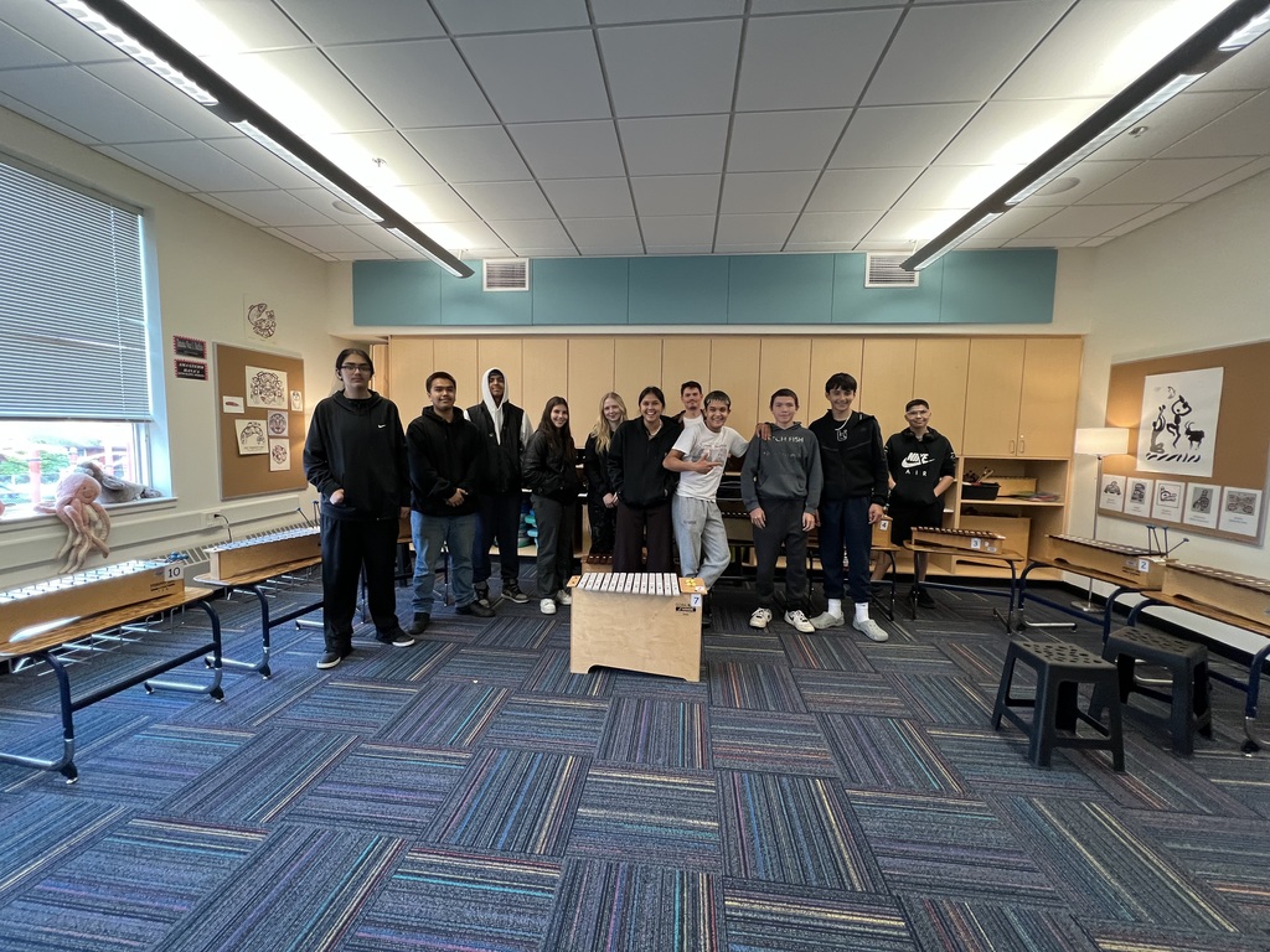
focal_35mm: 13
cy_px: 476
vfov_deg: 89.9
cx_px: 635
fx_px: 477
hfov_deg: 106.2
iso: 320
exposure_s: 1/60
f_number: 1.8
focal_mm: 1.57
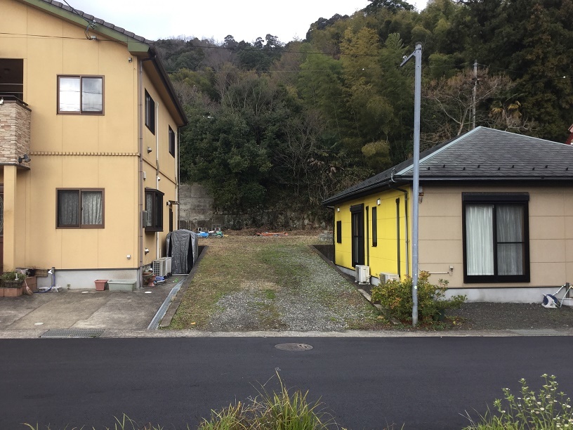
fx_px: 513
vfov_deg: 45.4
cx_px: 286
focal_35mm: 31
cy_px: 215
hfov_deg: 58.4
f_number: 2.4
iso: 25
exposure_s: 1/122
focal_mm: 3.3
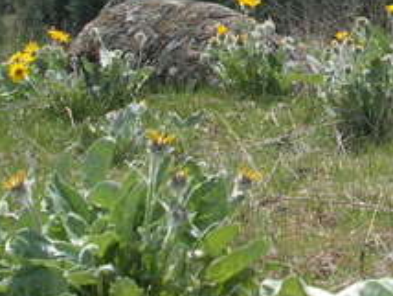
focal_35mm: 153
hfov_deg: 12.7
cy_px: -68
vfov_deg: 9.6
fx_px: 1739
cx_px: 434
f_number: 4.8
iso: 50
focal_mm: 8.1
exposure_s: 1/320
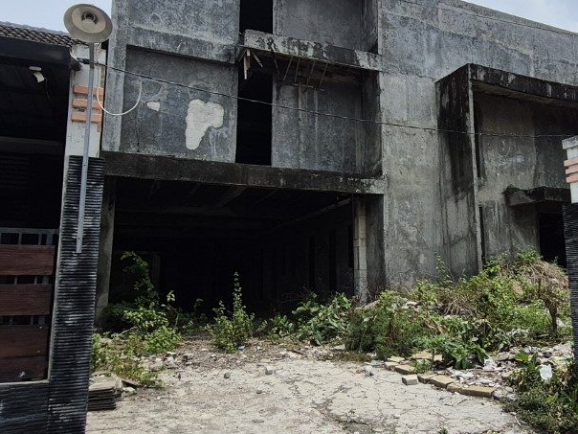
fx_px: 518
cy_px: 209
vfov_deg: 45.4
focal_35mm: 31
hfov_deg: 57.2
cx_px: 381
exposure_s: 1/3648
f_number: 2.2
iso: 50
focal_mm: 1.74
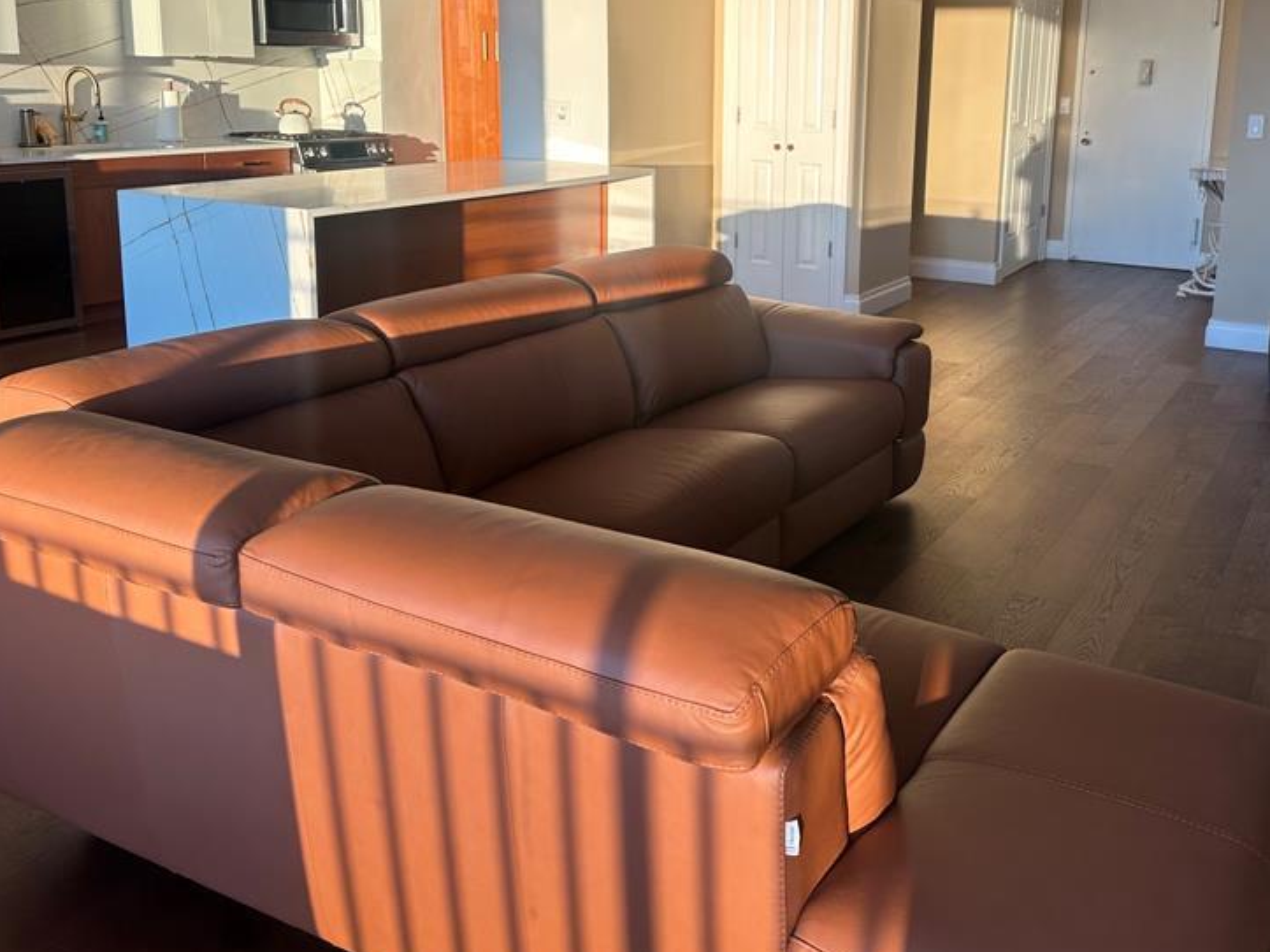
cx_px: 780
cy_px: 302
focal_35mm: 34
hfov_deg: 53.5
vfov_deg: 41.1
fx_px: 1247
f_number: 1.78
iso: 64
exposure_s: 1/120
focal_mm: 6.86
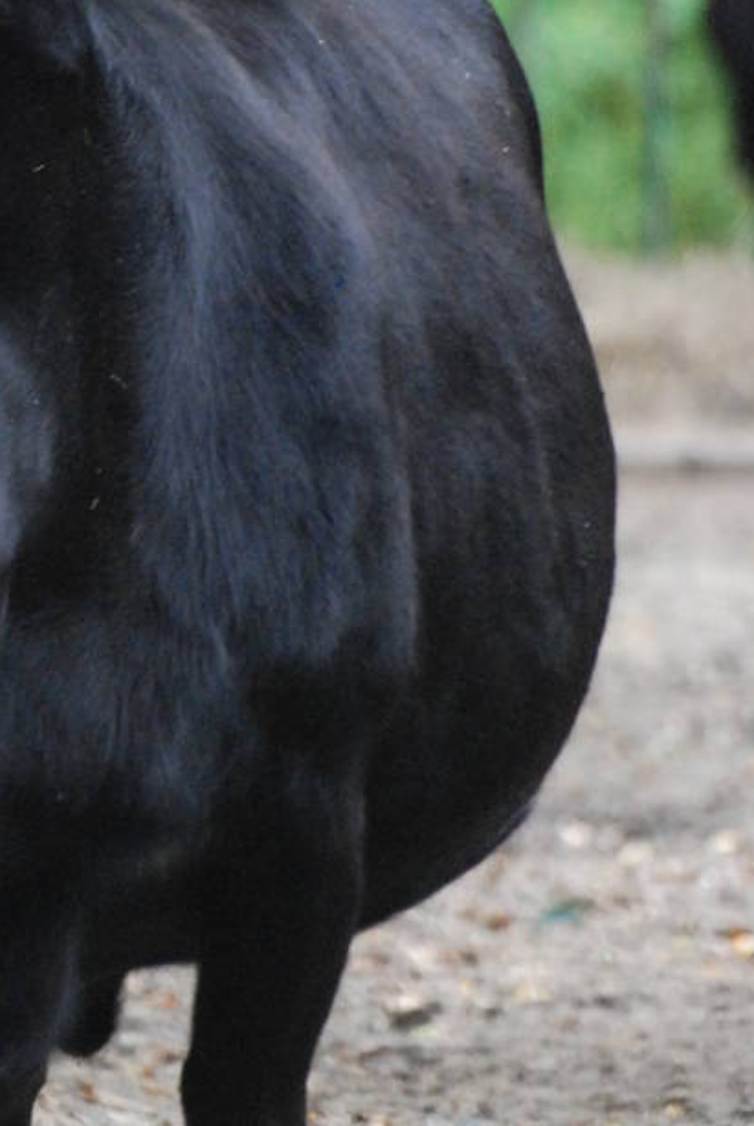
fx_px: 36745
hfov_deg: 1.2
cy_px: 363
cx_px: -93
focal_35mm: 1173
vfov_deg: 1.8
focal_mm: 300
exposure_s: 1/160
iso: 1600
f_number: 5.6
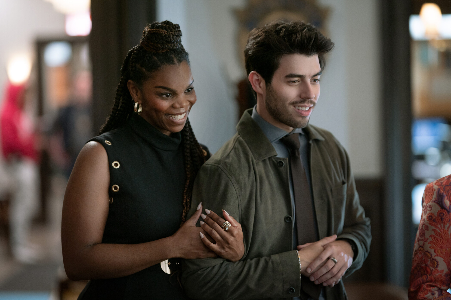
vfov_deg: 13.0
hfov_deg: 19.5
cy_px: 150
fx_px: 1315
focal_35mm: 105
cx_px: 226
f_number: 1.6
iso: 640
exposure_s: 1/250
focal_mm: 105
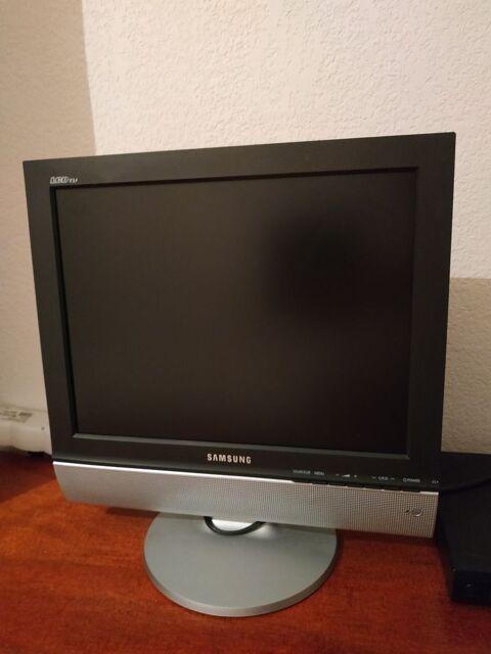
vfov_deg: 71.6
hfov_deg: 56.8
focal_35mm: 24
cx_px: 246
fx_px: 454
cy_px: 327
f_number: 1.9
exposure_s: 1/20
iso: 1600
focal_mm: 3.94
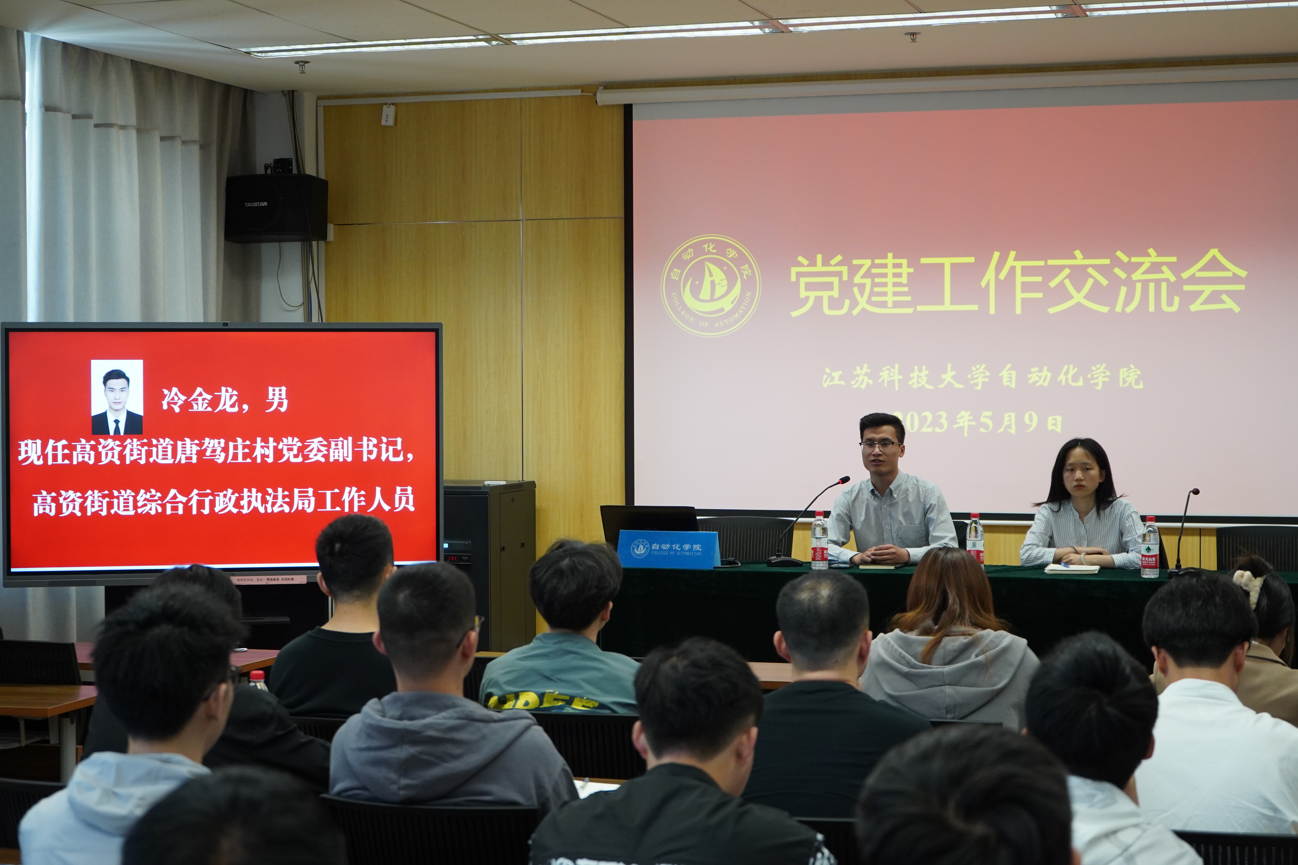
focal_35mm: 62
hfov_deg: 32.4
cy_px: 432
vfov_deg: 21.9
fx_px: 2235
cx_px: 649
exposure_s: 1/125
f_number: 5.6
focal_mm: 62
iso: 2500
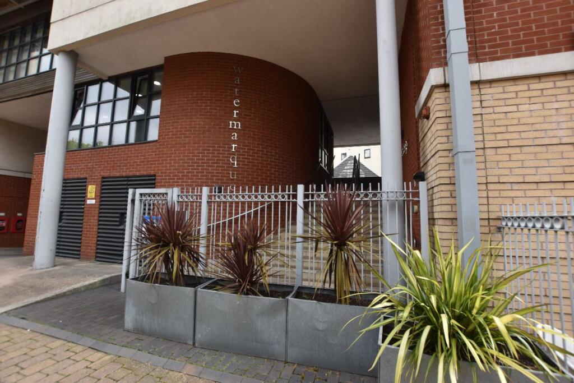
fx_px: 239
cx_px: 287
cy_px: 192
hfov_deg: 100.4
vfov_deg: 77.3
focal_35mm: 15
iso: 320
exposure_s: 1/250
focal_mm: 10
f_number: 5.6
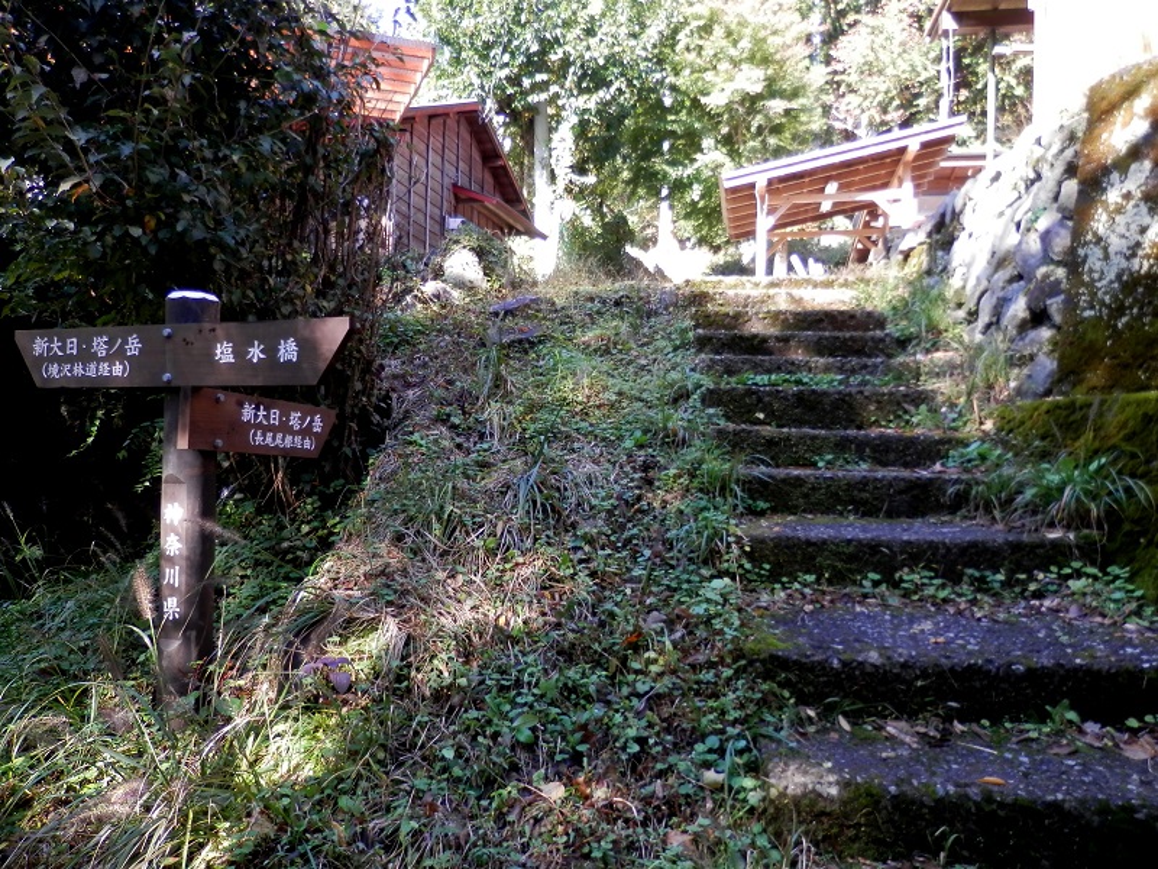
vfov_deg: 54.9
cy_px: 434
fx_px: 836
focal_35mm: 25
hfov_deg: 69.4
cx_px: 579
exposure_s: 1/50
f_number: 3
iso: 80
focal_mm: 4.5
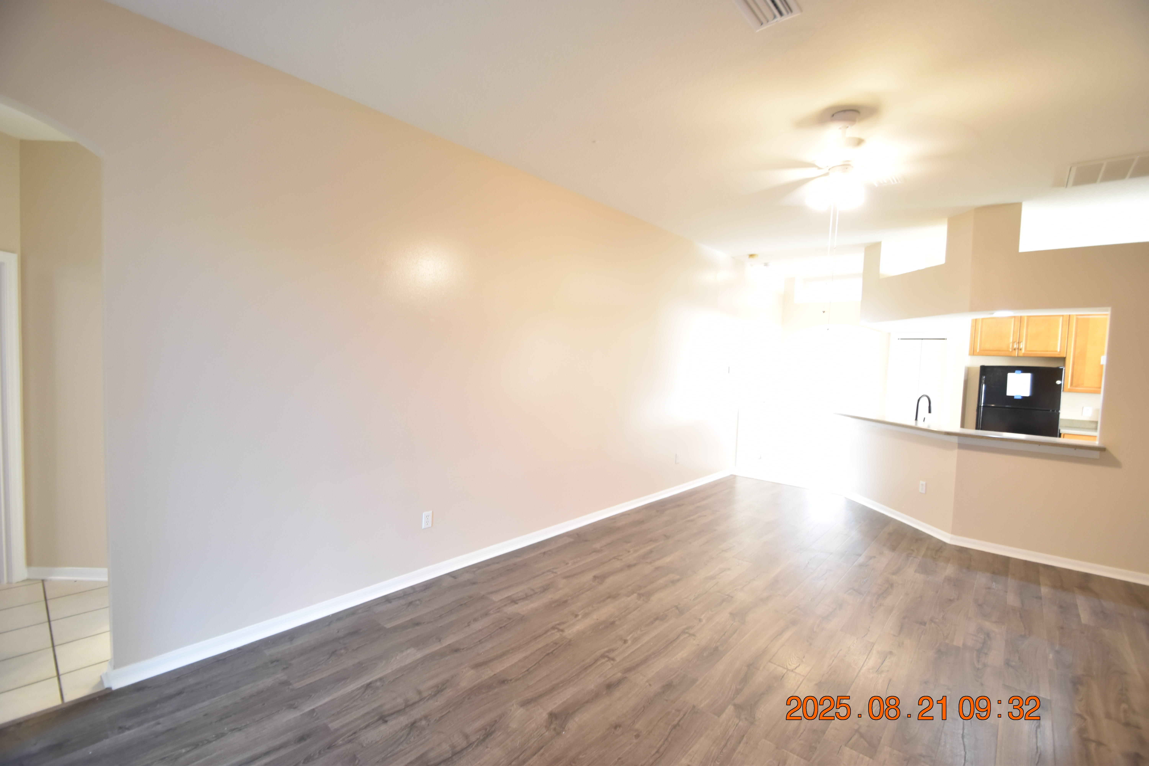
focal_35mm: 15
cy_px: 383
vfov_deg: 77.3
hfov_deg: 100.4
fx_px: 479
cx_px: 574
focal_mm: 10
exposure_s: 1/15
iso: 800
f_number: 3.5
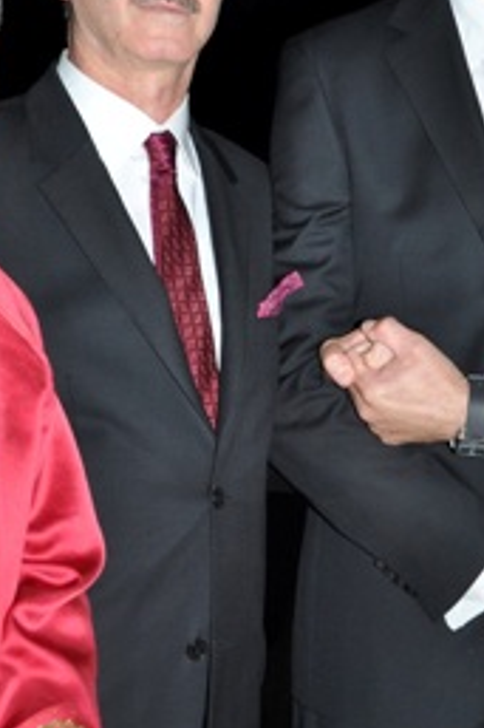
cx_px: 391
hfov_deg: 10.0
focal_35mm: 136
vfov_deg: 15.1
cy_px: 255
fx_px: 2746
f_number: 5
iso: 400
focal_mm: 52
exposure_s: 1/60
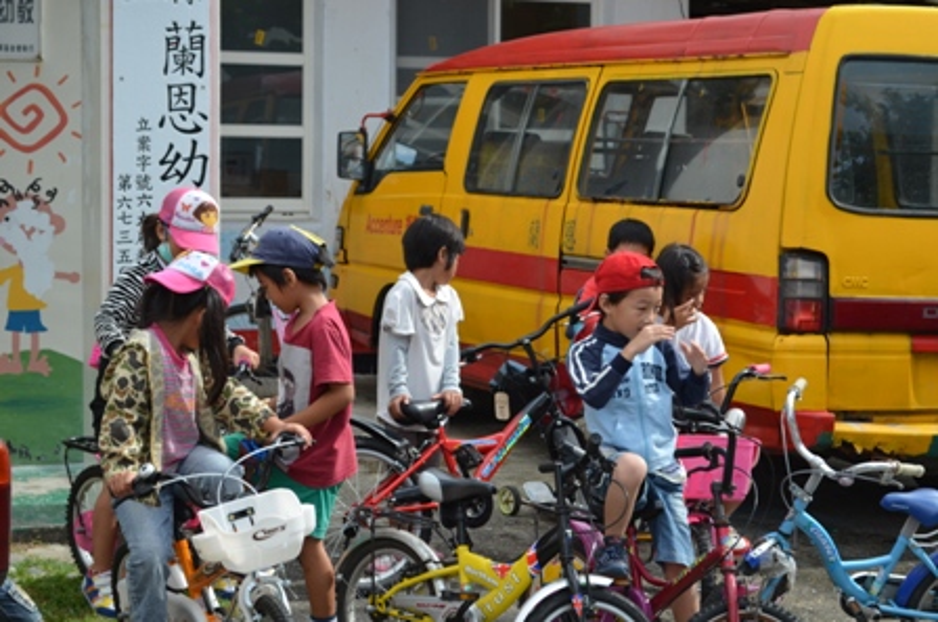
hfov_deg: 24.7
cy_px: 311
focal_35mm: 82
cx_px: 469
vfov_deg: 16.5
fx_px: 2146
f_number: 8
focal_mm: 55
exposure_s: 1/250
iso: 200
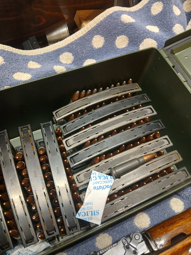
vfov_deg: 67.3
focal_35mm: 26
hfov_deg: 53.1
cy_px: 128
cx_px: 96
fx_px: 191
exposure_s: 1/40
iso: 250
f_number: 1.8
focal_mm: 3.98
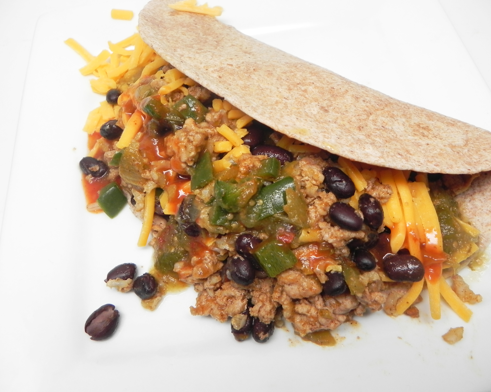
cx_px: 243
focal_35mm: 28
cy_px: 193
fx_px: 407
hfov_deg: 62.2
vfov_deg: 51.5
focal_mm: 4.6
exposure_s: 1/42.6
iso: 160
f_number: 2.8
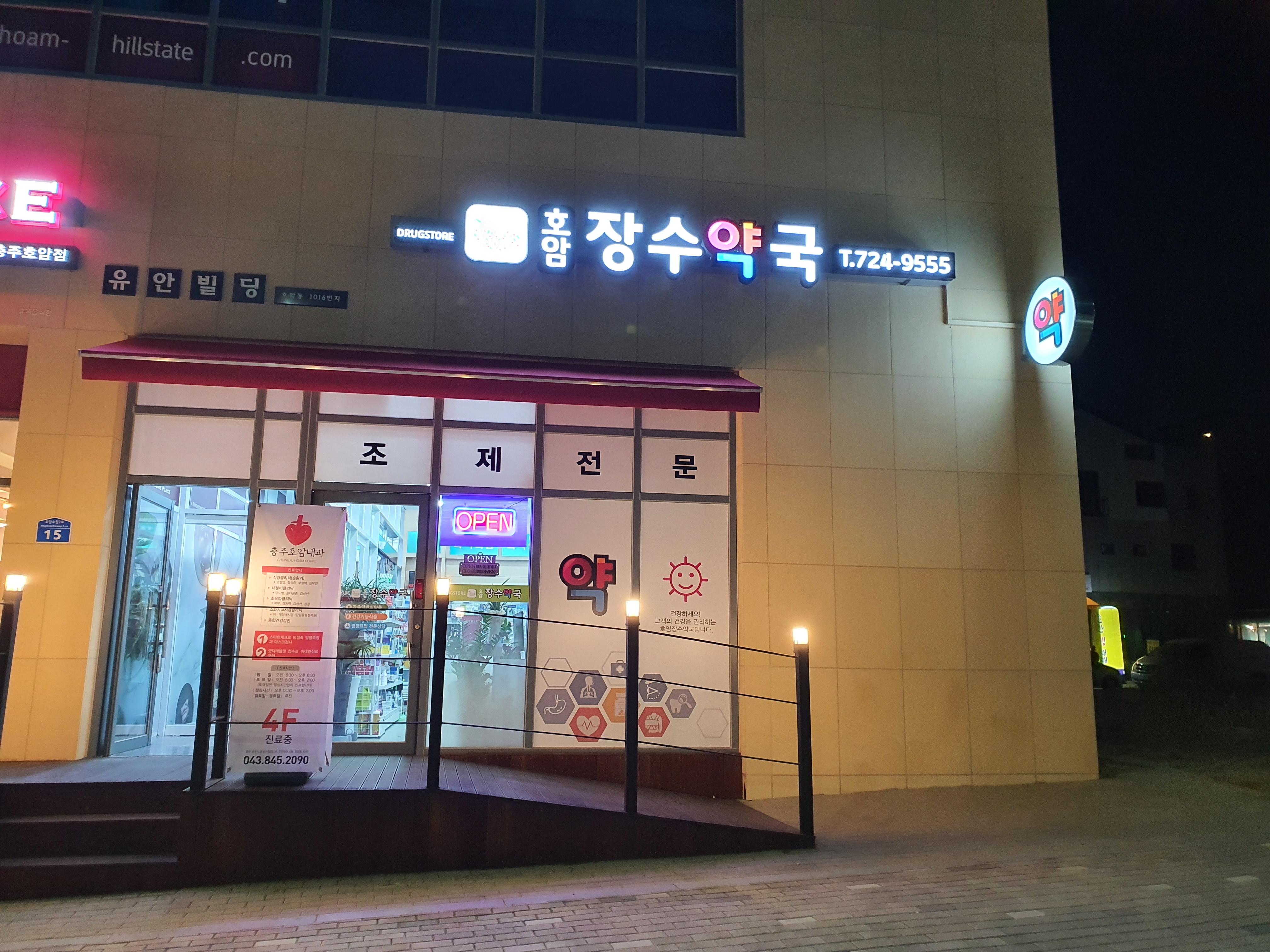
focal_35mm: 26
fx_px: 954
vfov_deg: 53.1
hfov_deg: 67.3
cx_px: 635
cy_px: 476
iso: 500
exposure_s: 1/40
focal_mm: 4.3
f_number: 2.4
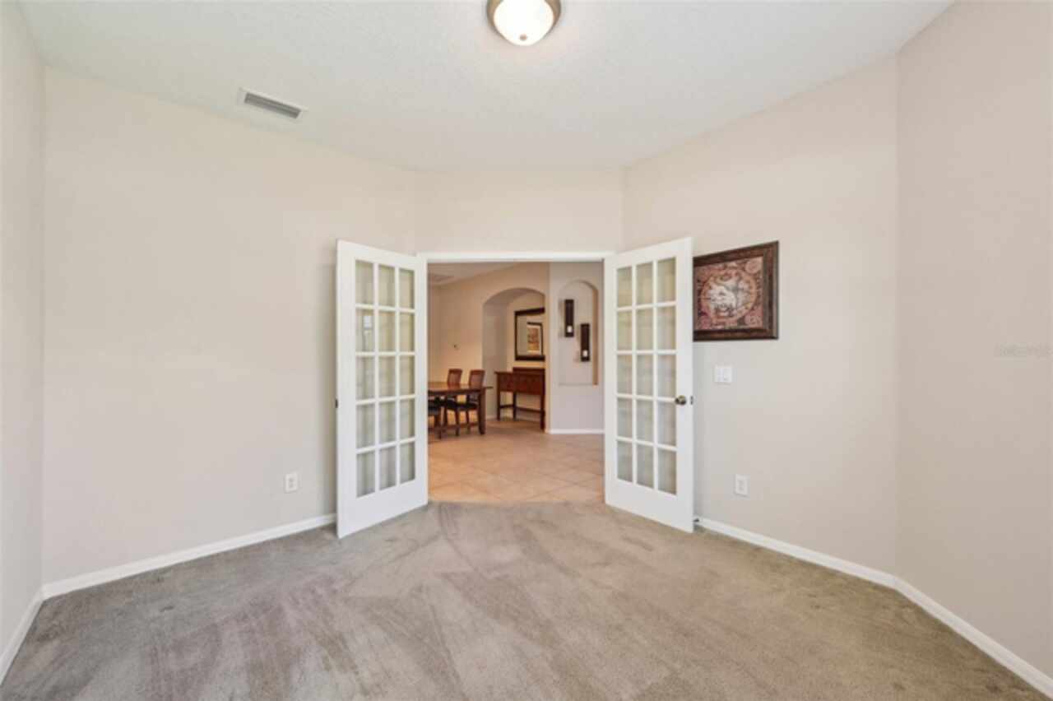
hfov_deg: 104.3
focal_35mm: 14
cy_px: 350
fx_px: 409
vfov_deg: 81.1
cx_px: 526
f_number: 8
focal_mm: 14
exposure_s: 1/15
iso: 400
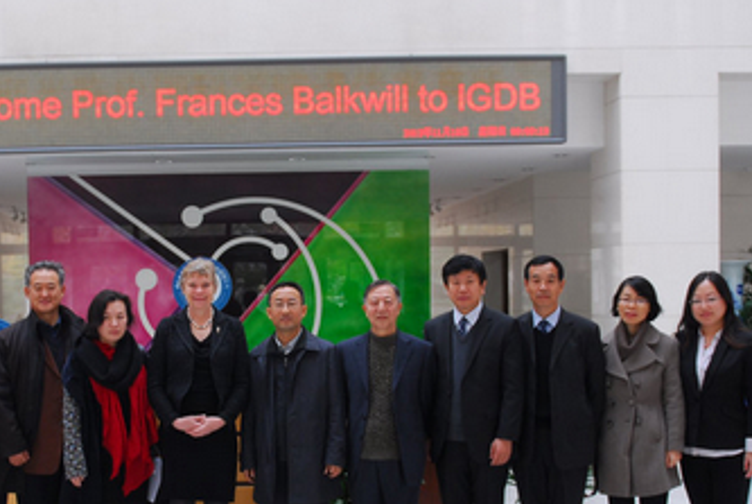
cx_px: 239
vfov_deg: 25.0
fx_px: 1129
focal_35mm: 54
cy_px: 340
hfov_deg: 36.4
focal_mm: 24
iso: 200
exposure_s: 1/80
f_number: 2.8
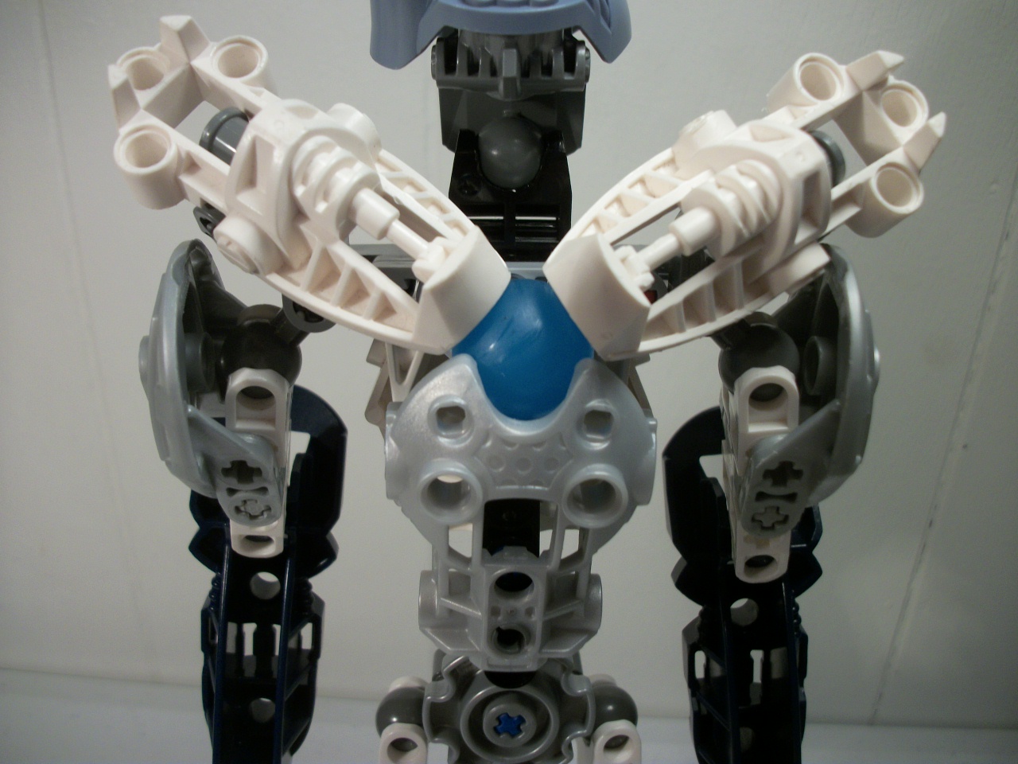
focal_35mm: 32
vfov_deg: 44.2
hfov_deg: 56.8
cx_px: 509
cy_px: 382
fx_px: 941
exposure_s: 1/60
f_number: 2.9
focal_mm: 5.7
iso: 80
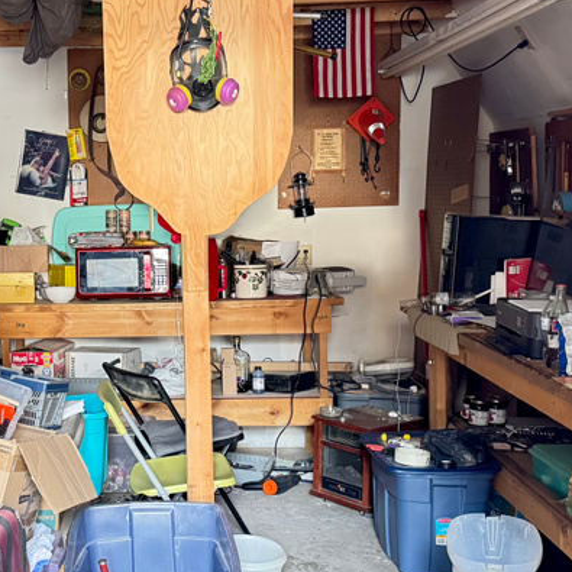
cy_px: 287
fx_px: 1028
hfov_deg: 30.3
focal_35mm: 55
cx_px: 112
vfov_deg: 31.1
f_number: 1.78
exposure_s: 1/46
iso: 800
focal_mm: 6.76
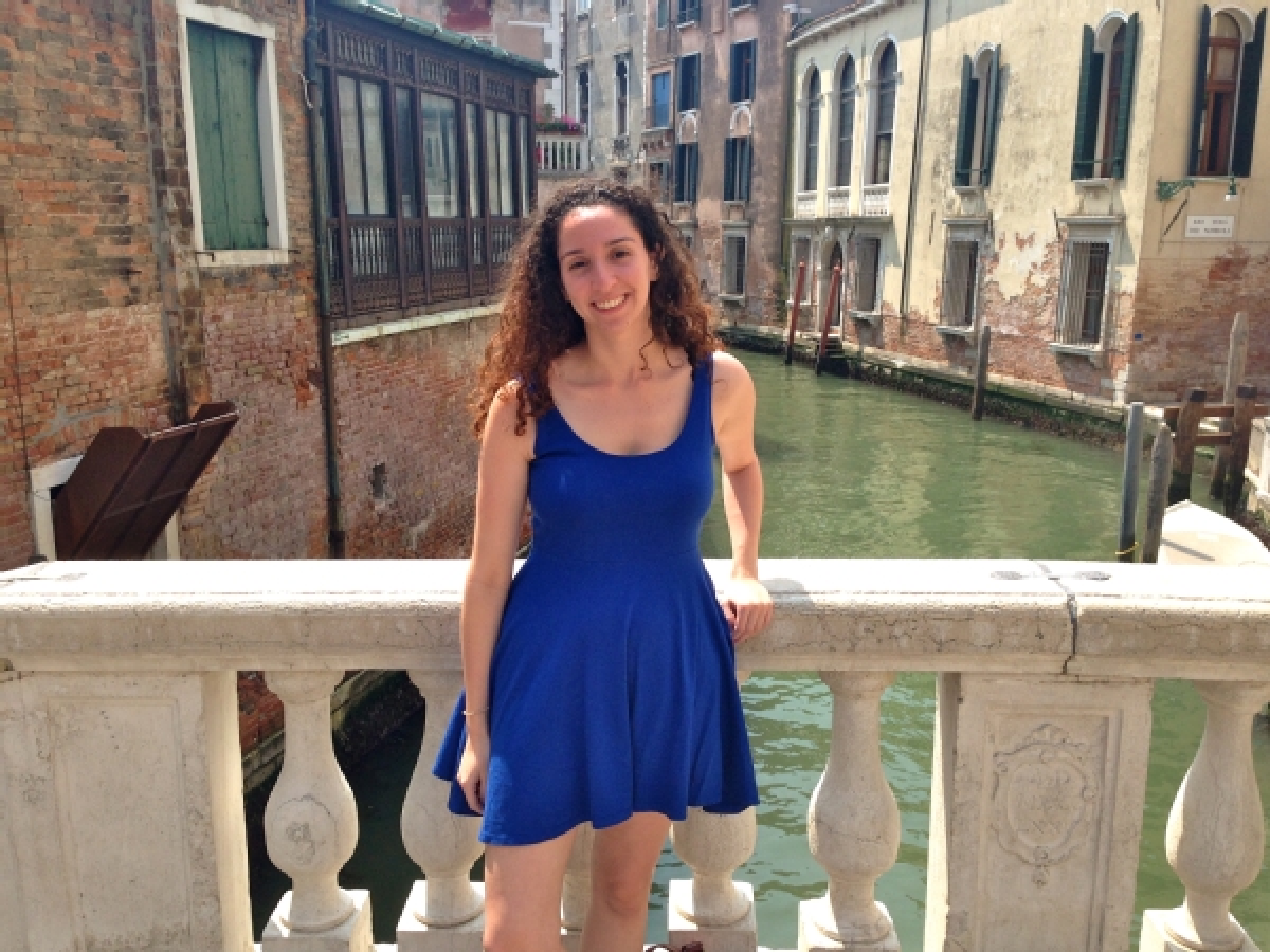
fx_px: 1211
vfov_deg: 42.9
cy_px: 476
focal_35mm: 33
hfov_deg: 55.4
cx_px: 635
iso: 50
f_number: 2.4
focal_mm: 4.13
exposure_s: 1/742
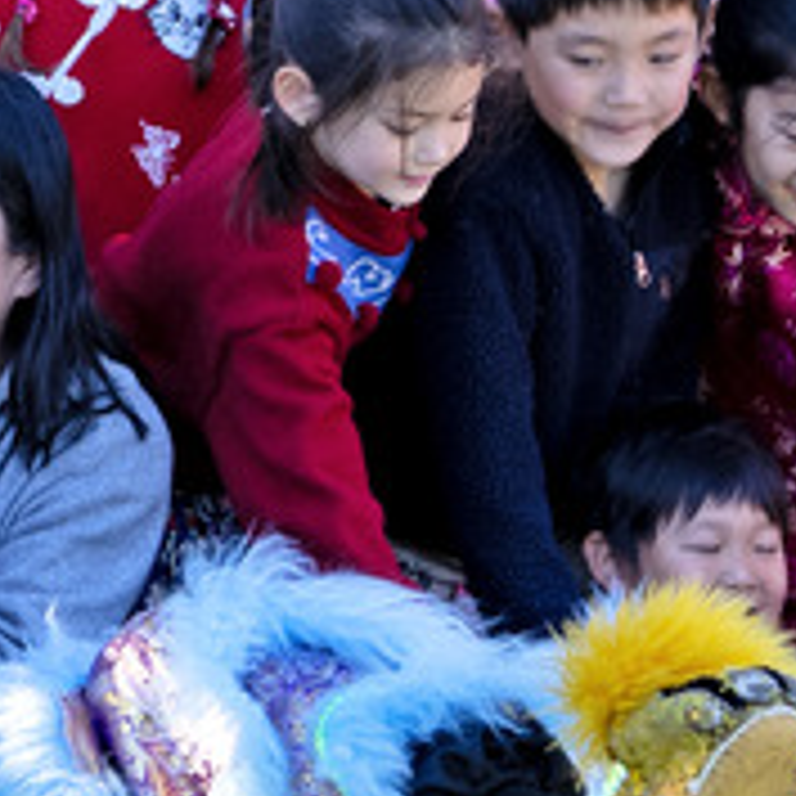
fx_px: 8845
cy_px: 722
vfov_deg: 5.1
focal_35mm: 340
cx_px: -166
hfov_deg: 5.1
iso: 125
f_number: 4
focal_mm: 79
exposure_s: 1/160
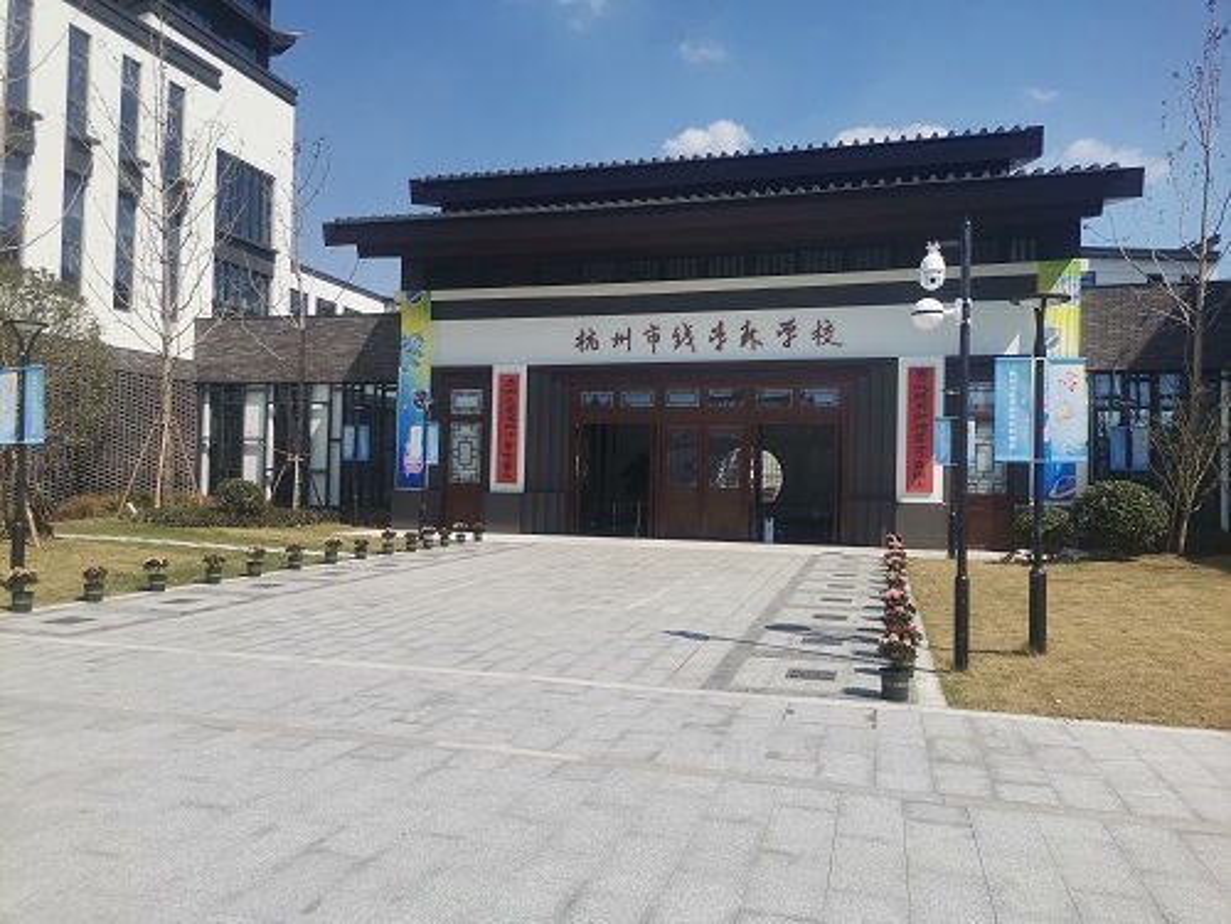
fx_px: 925
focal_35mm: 26
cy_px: 462
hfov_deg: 67.3
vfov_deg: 53.1
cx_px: 616
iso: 50
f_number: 1.8
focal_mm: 5.5
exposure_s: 1/2283
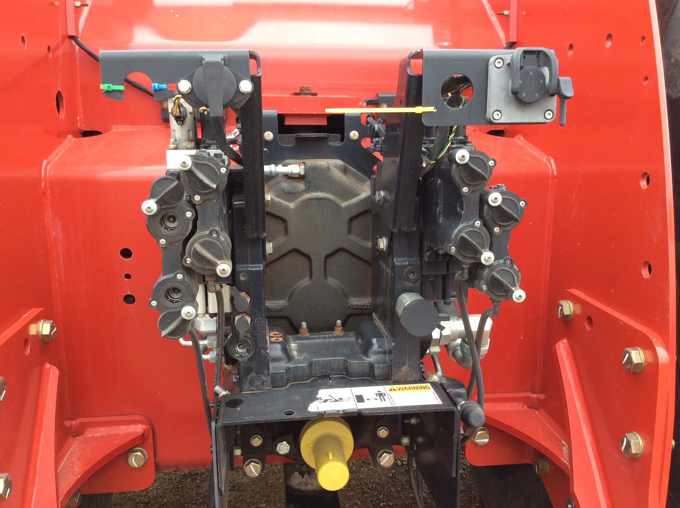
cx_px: 340
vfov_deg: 44.1
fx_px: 628
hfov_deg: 56.9
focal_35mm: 32
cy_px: 254
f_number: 2.4
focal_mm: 3.3
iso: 40
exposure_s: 1/120
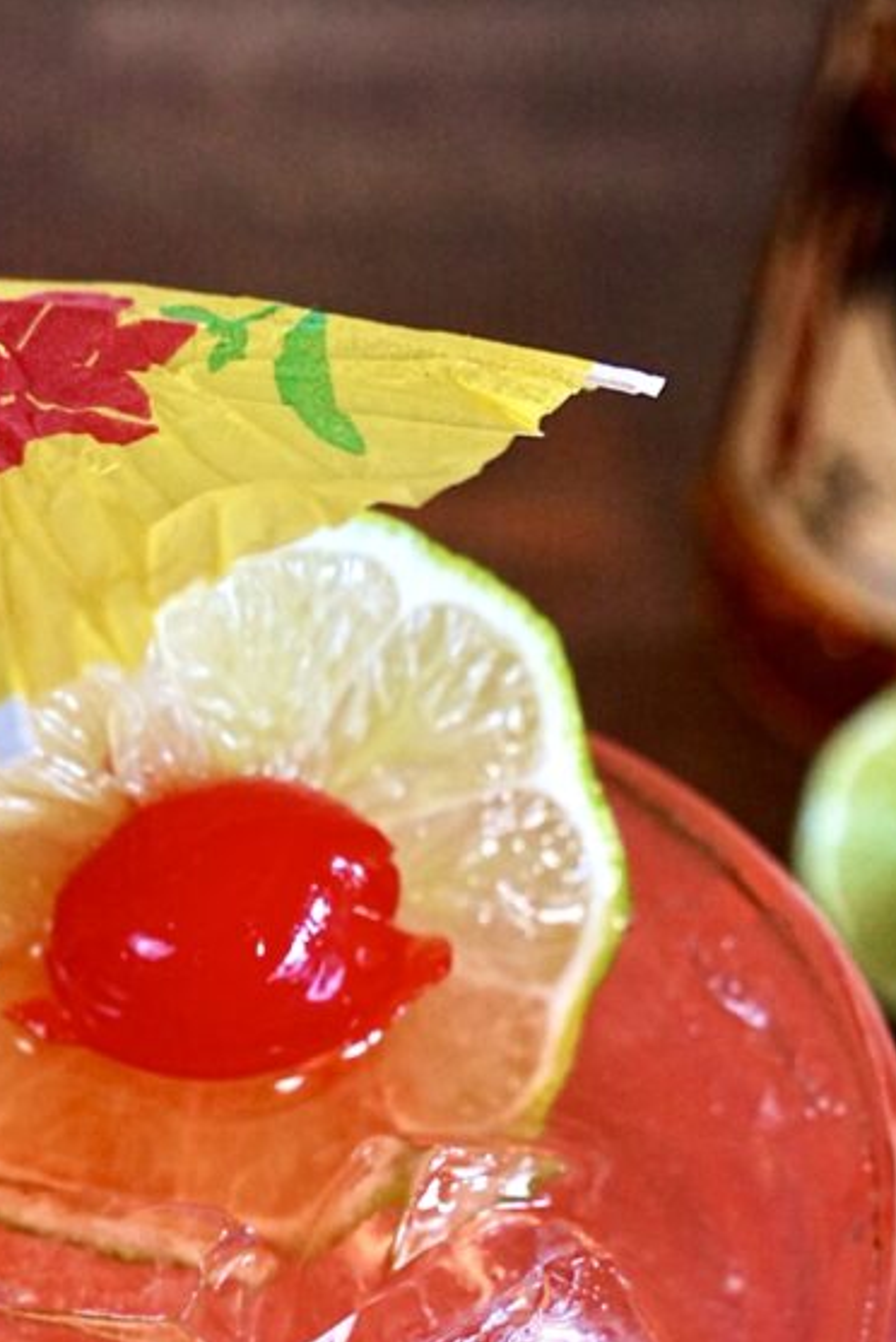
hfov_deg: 23.1
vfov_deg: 32.2
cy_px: 1231
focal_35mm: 59
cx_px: 328
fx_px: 2190
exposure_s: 1/100
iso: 800
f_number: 5.6
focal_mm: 21.3
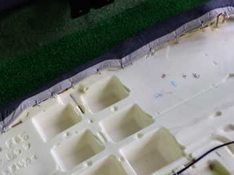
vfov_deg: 23.6
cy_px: 115
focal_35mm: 62
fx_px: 419
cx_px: 66
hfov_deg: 30.8
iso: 200
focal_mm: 6.37
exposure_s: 1/40
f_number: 2.5
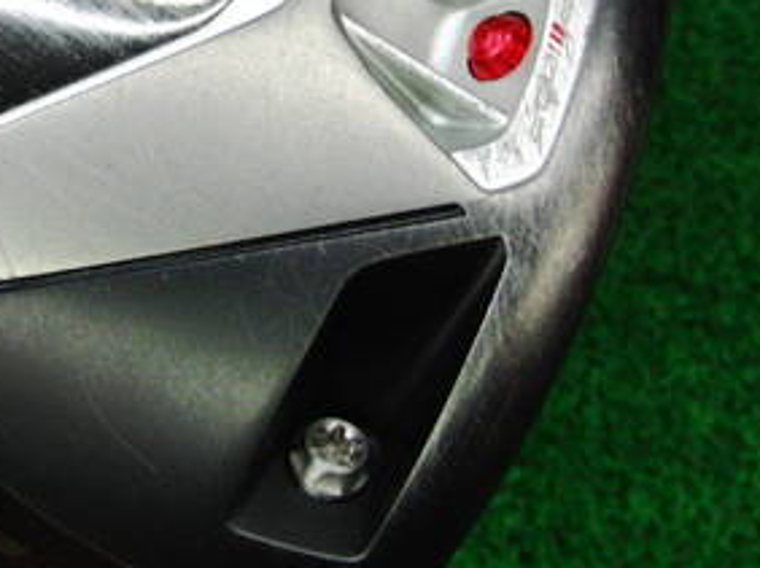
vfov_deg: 17.3
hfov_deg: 22.9
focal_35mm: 84
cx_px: 132
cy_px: 57
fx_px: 1843
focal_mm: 6.42
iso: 320
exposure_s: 1/80
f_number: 3.6
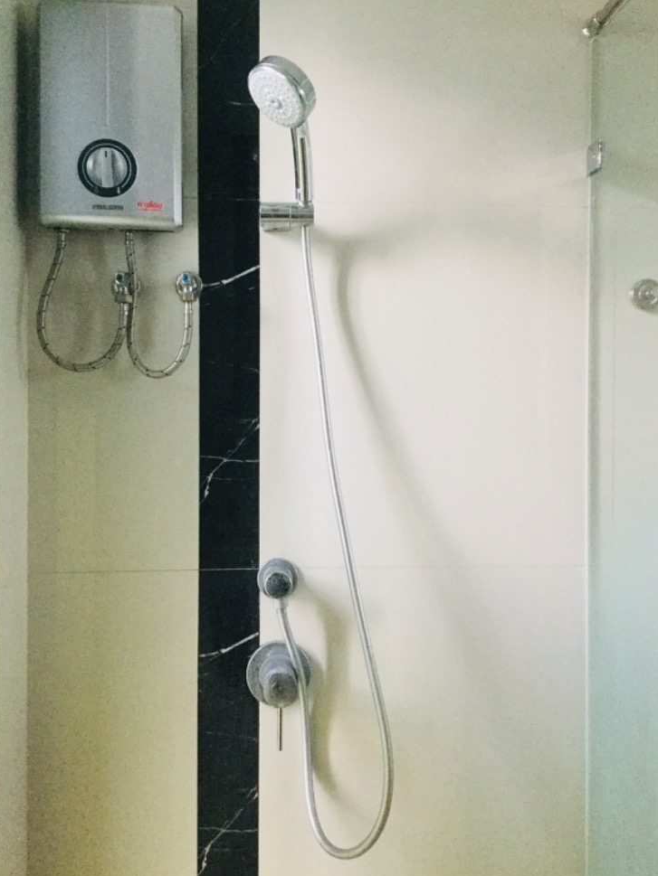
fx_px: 811
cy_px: 437
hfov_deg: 44.2
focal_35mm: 32
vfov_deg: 56.8
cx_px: 334
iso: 250
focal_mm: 3.3
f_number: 2.4
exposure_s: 1/25
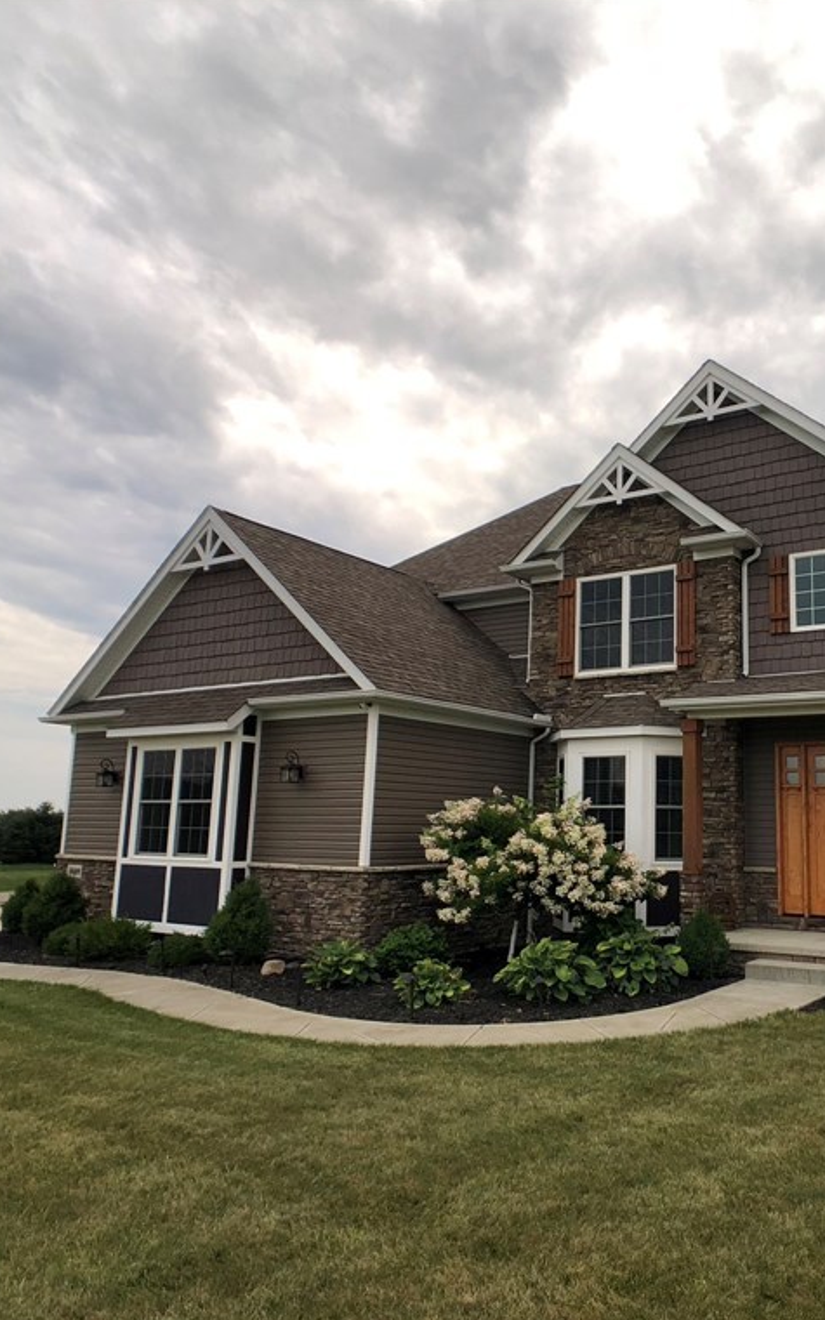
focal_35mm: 40
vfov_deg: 49.3
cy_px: 658
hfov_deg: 31.3
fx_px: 1439
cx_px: 648
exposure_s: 1/271
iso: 20
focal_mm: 3.99
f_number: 1.8
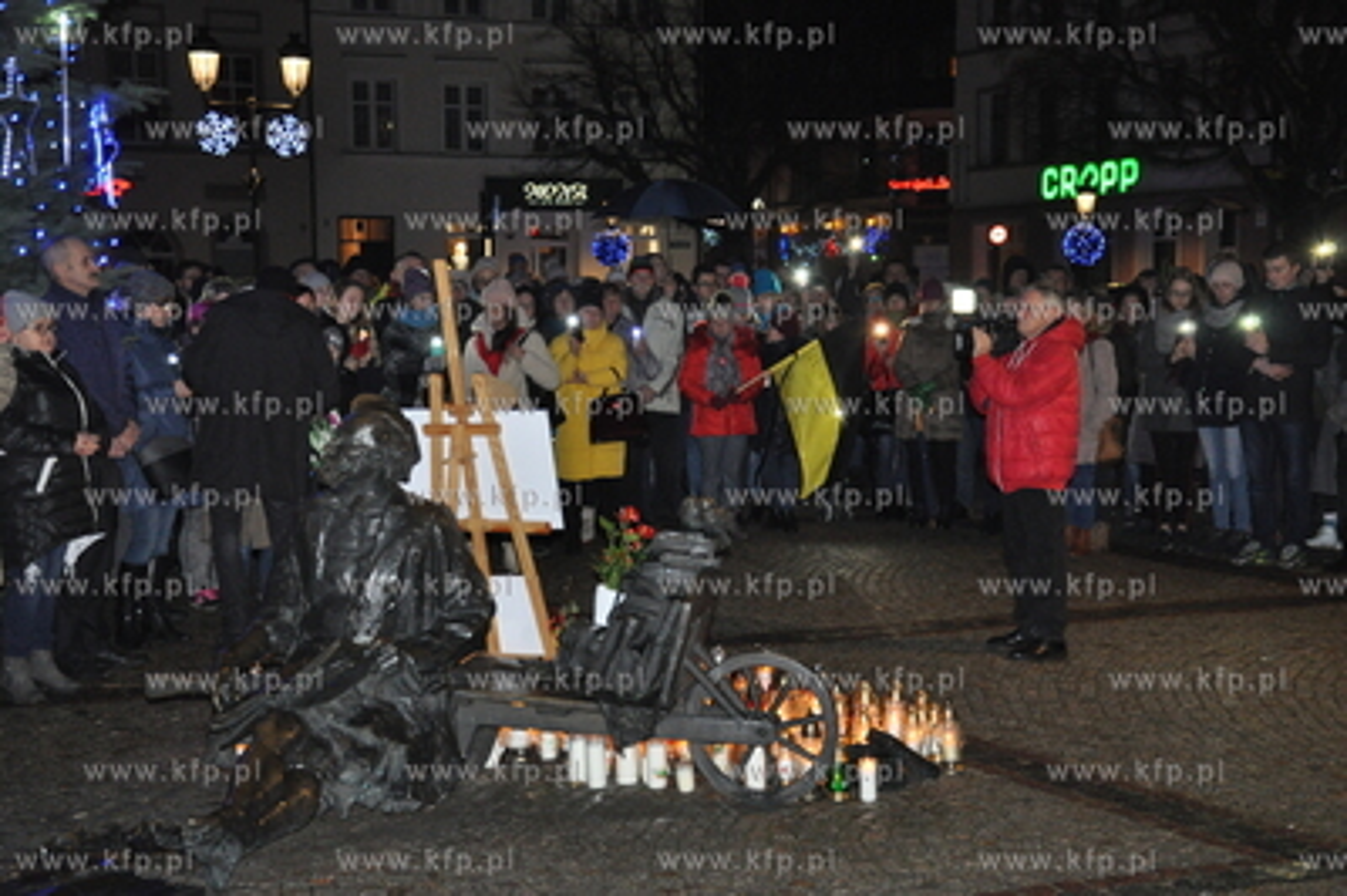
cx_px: 674
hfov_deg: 35.1
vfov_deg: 23.7
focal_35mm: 57
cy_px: 448
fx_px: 2131
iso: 1600
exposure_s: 1/60
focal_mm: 38
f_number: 5
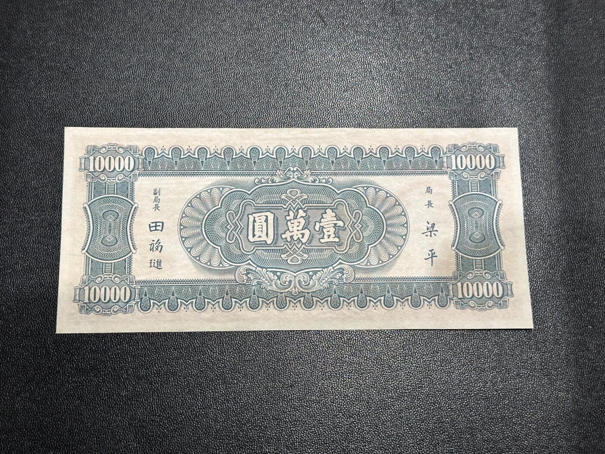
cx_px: 302
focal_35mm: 48
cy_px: 227
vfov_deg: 30.3
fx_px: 839
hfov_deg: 39.7
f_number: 1.78
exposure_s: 1/50
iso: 125
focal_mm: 6.86
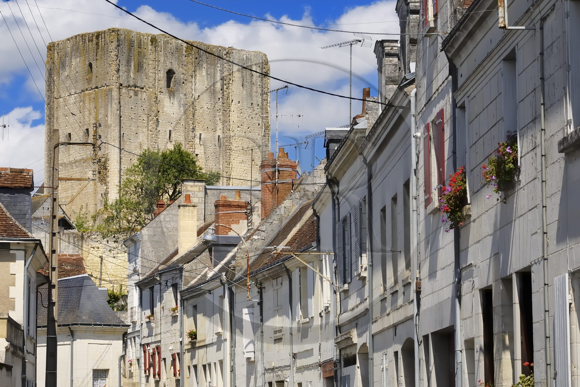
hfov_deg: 19.5
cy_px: 194
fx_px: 1691
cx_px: 290
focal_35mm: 105
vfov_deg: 13.0
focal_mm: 70
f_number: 11
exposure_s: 1/160
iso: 100
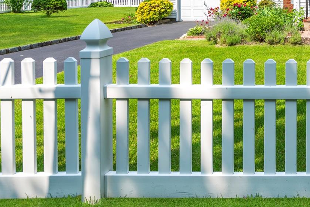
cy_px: 2
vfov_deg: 31.7
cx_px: 334
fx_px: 336
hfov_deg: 40.8
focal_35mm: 39
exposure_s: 1/200
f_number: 5.6
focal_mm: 16
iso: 80
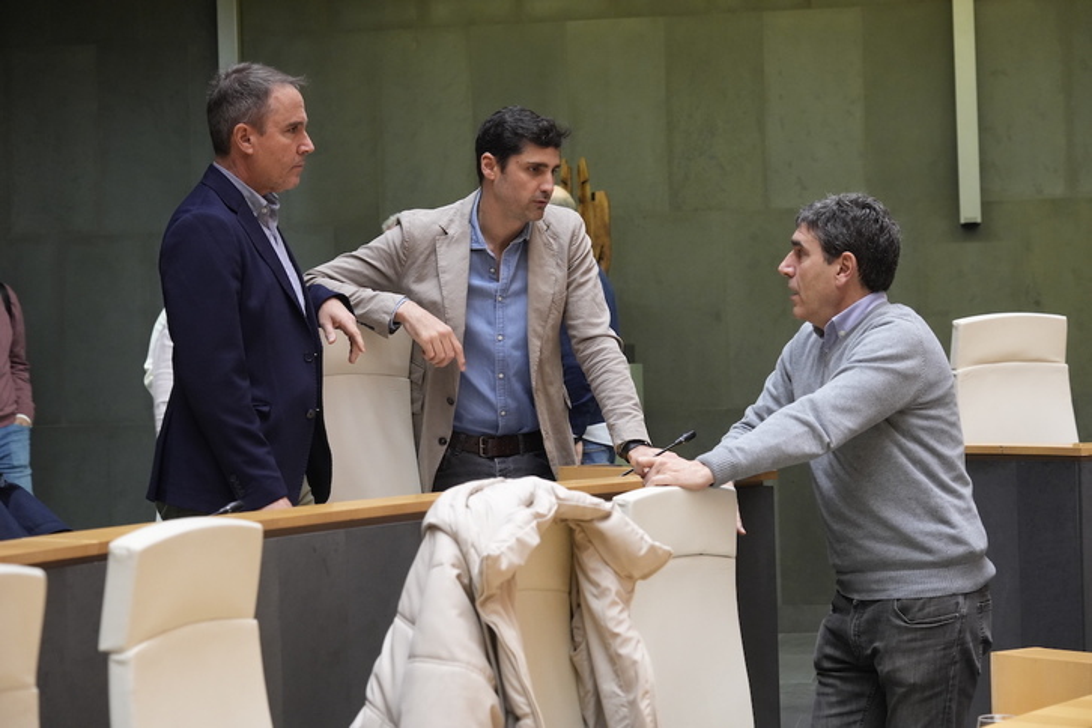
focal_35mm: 79
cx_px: 546
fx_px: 2396
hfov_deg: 25.7
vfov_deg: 17.3
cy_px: 364
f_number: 5.6
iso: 3200
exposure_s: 1/80
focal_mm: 79
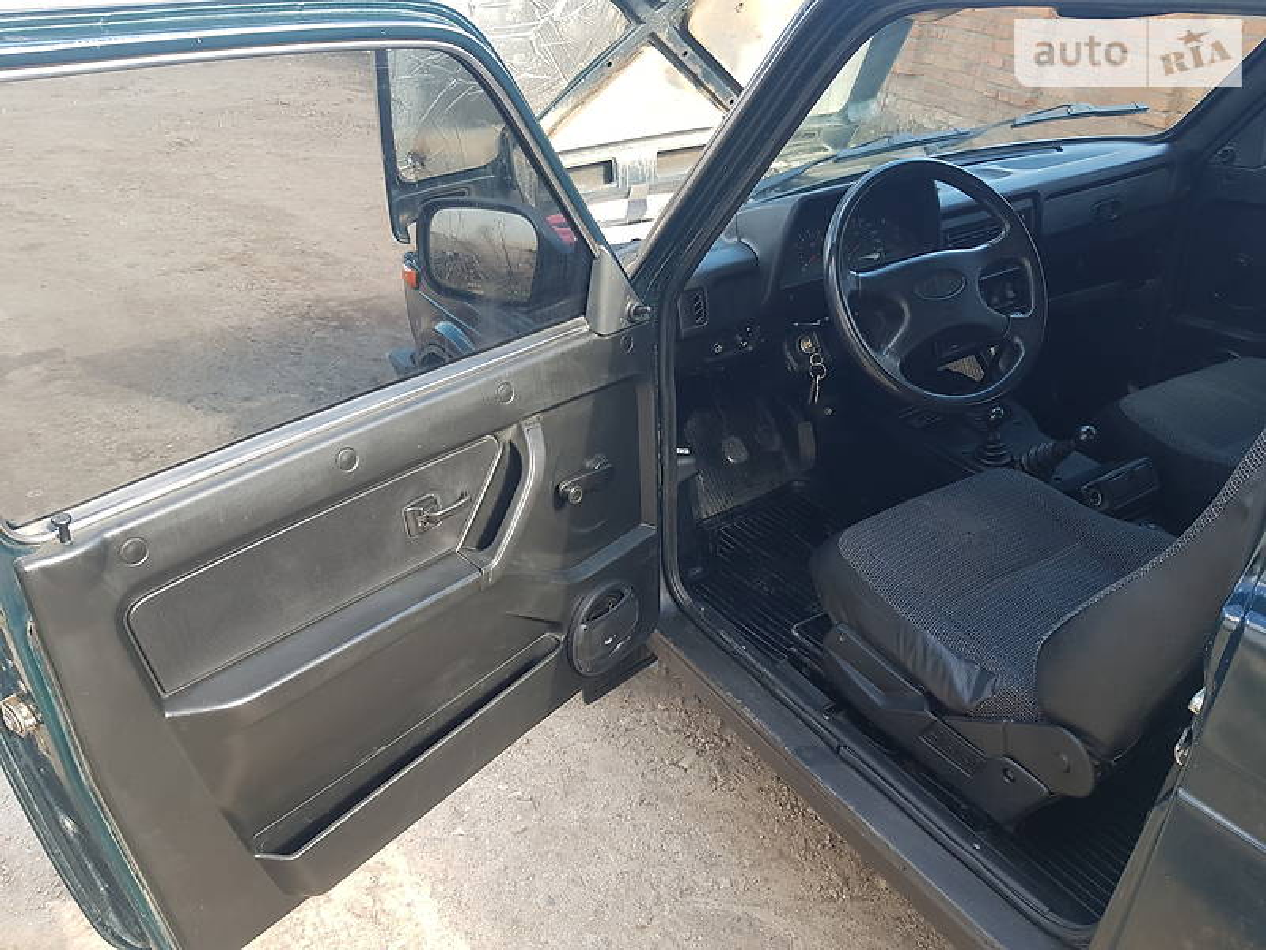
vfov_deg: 53.1
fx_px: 951
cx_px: 633
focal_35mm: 26
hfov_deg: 67.3
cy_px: 475
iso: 50
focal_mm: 4.3
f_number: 1.7
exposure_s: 1/100
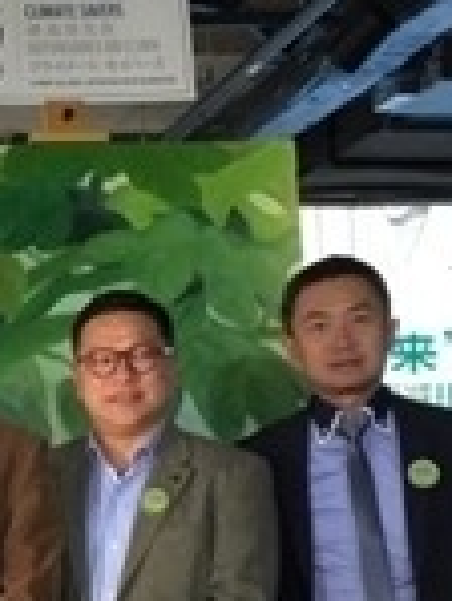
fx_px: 1686
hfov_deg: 14.4
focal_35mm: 97
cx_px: -194
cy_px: 563
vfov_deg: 19.8
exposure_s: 1/40
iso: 32
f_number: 2.2
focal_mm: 4.15
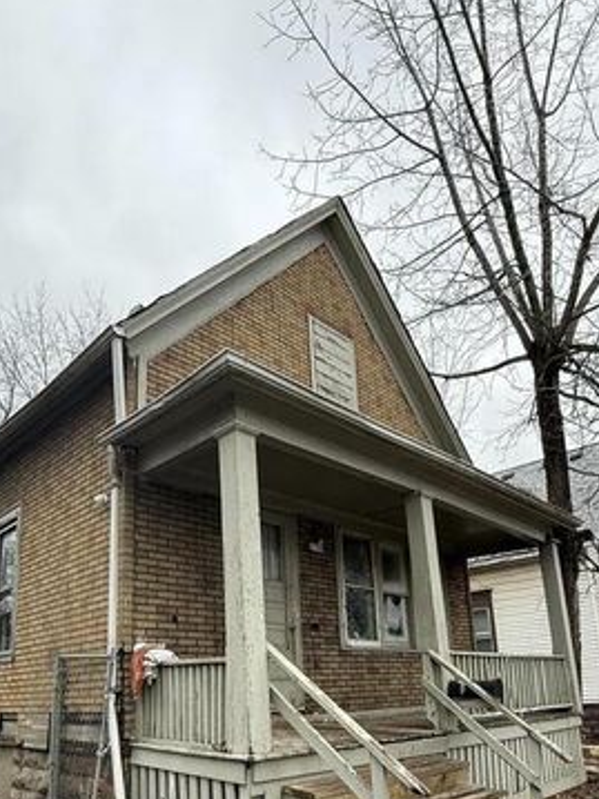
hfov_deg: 53.0
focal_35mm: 26
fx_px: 600
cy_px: 573
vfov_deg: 64.3
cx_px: 272
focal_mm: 2.22
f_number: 2.2
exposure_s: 1/602
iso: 64
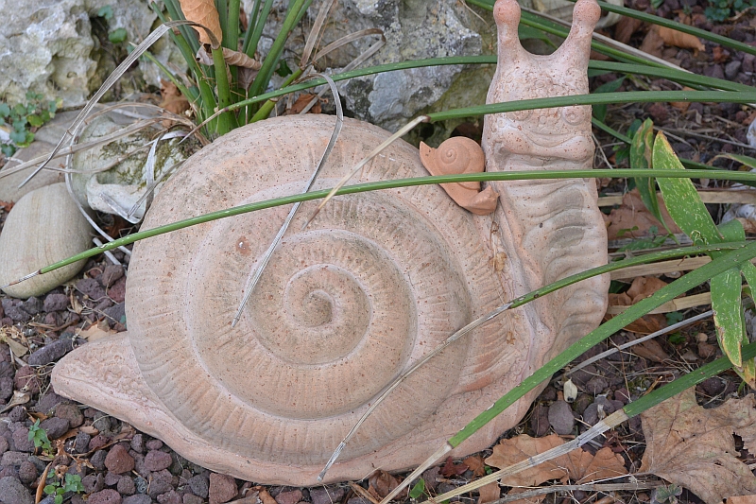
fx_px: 1134
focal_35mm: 54
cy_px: 252
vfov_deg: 25.0
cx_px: 378
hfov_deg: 36.9
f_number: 5
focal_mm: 20.3
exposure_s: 1/160
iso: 200
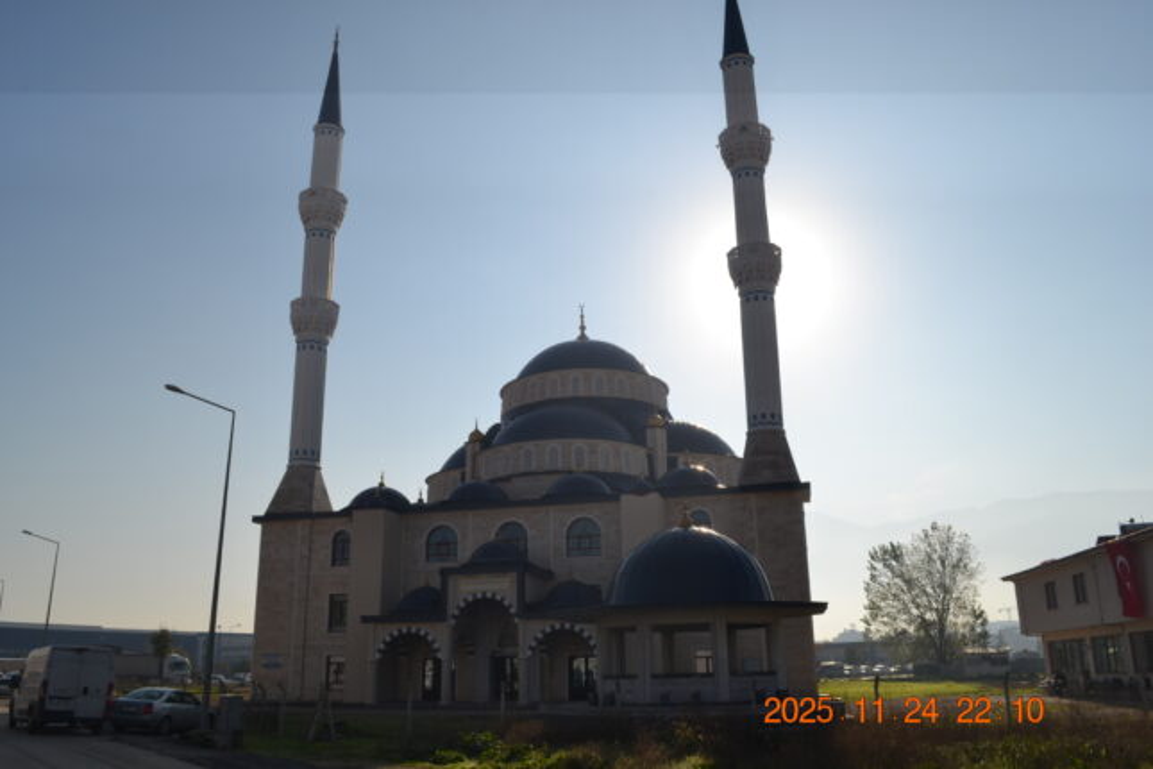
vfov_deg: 47.9
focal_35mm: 27
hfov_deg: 67.4
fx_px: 865
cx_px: 576
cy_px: 384
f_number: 14
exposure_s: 1/200
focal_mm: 18
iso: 100
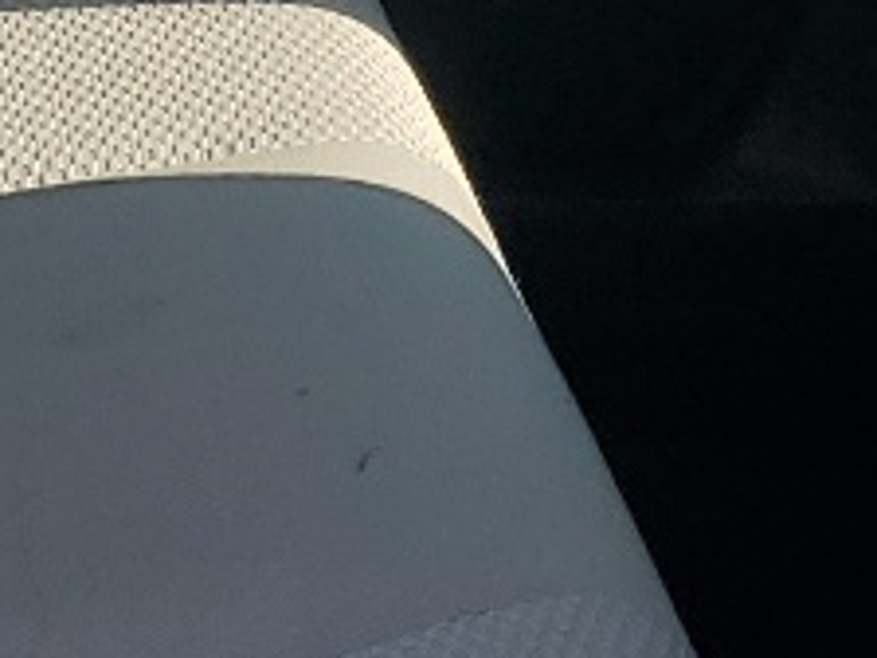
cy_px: -70
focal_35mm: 186
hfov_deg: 10.6
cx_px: 78
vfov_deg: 7.9
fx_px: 4712
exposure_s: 1/1000
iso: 50
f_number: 1.5
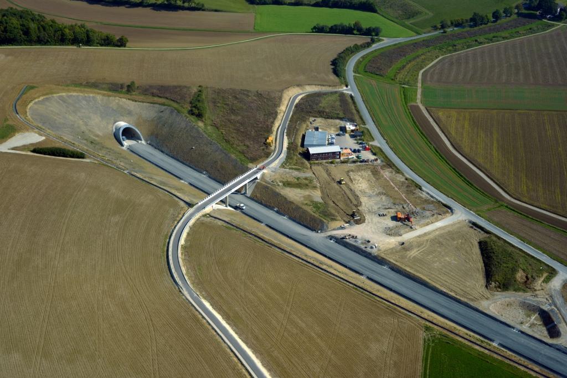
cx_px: 284
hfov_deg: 39.6
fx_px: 788
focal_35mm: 50
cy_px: 189
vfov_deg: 27.0
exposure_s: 1/1000
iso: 100
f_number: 5
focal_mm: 50
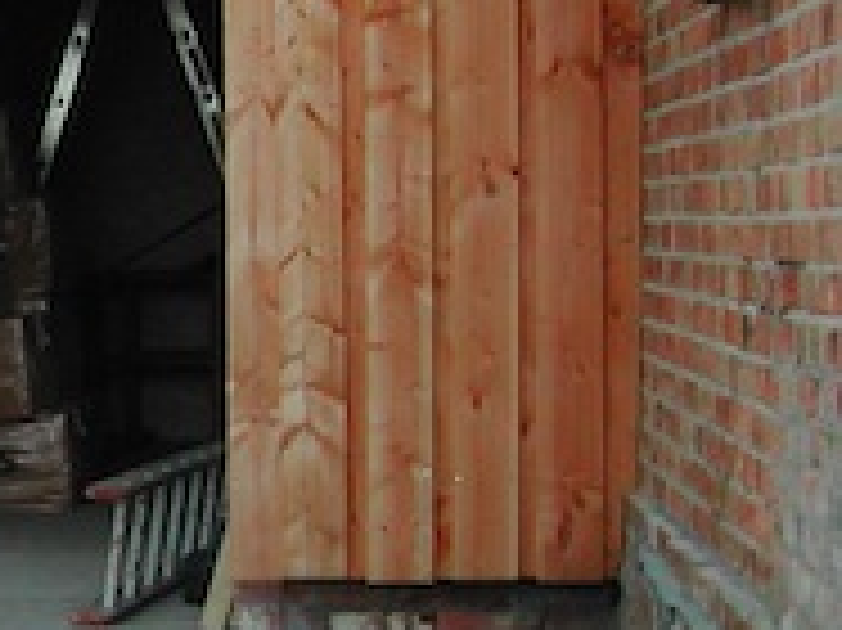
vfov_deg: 11.4
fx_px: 3160
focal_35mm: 130
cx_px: -482
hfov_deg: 14.1
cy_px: 387
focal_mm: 8
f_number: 2.8
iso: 100
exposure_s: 1/352
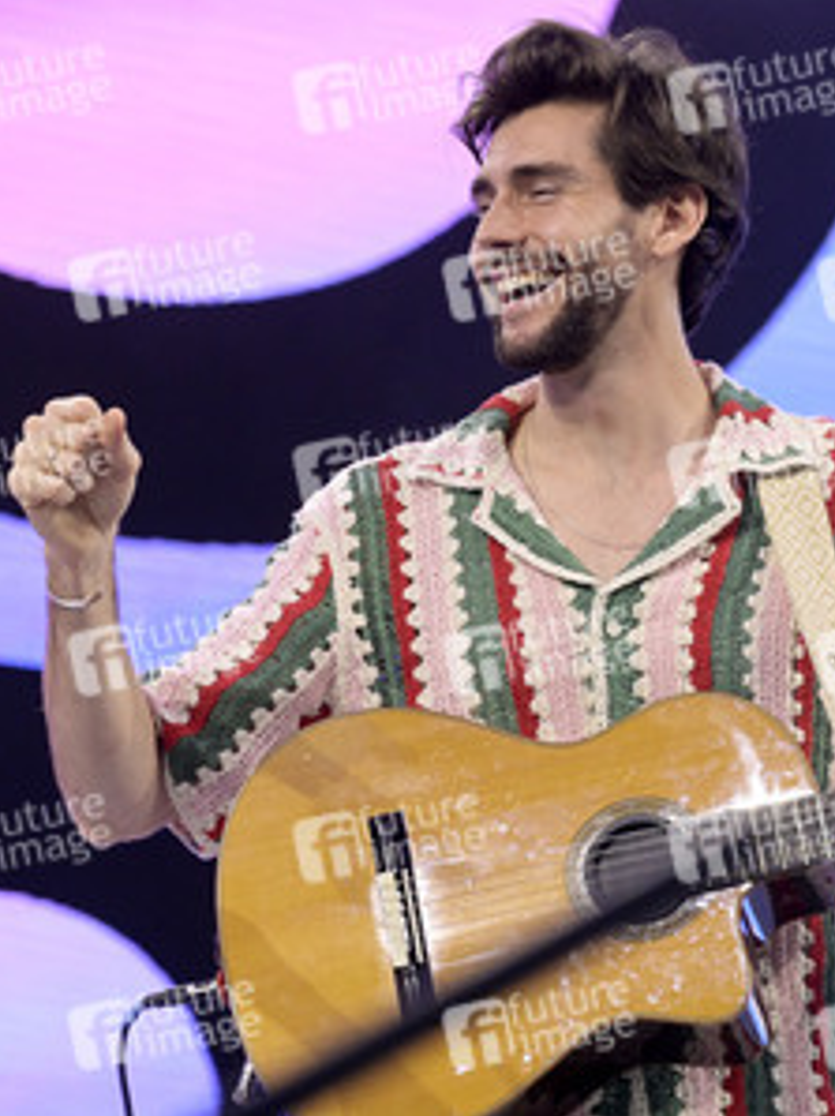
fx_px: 11241
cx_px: 440
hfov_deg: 4.3
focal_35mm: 349
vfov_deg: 5.7
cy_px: 558
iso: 4000
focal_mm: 240
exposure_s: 1/1000
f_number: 6.3
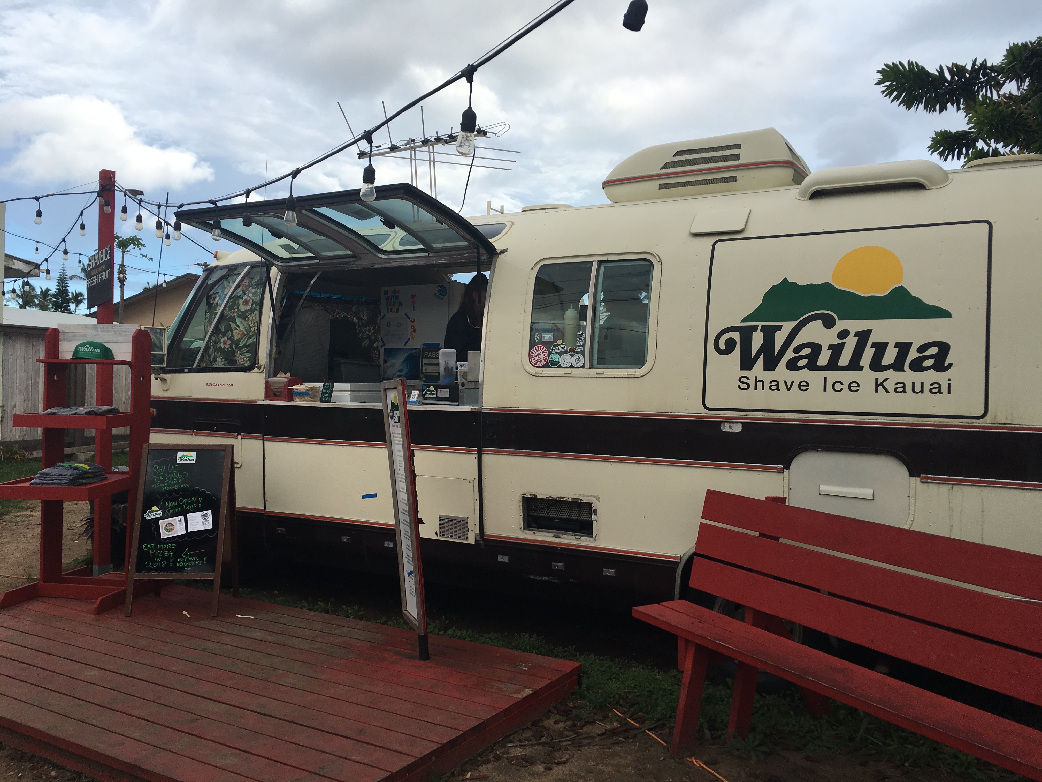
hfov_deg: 61.7
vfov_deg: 48.2
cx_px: 521
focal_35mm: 29
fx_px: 873
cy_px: 391
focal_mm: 4.15
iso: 25
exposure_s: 1/1012
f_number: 2.2
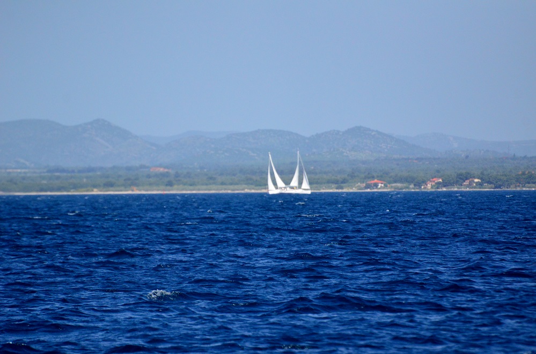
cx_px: 268
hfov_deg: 4.6
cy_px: 177
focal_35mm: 450
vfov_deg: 3.0
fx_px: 6684
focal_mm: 300
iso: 1600
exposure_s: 1/8000
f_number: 5.6
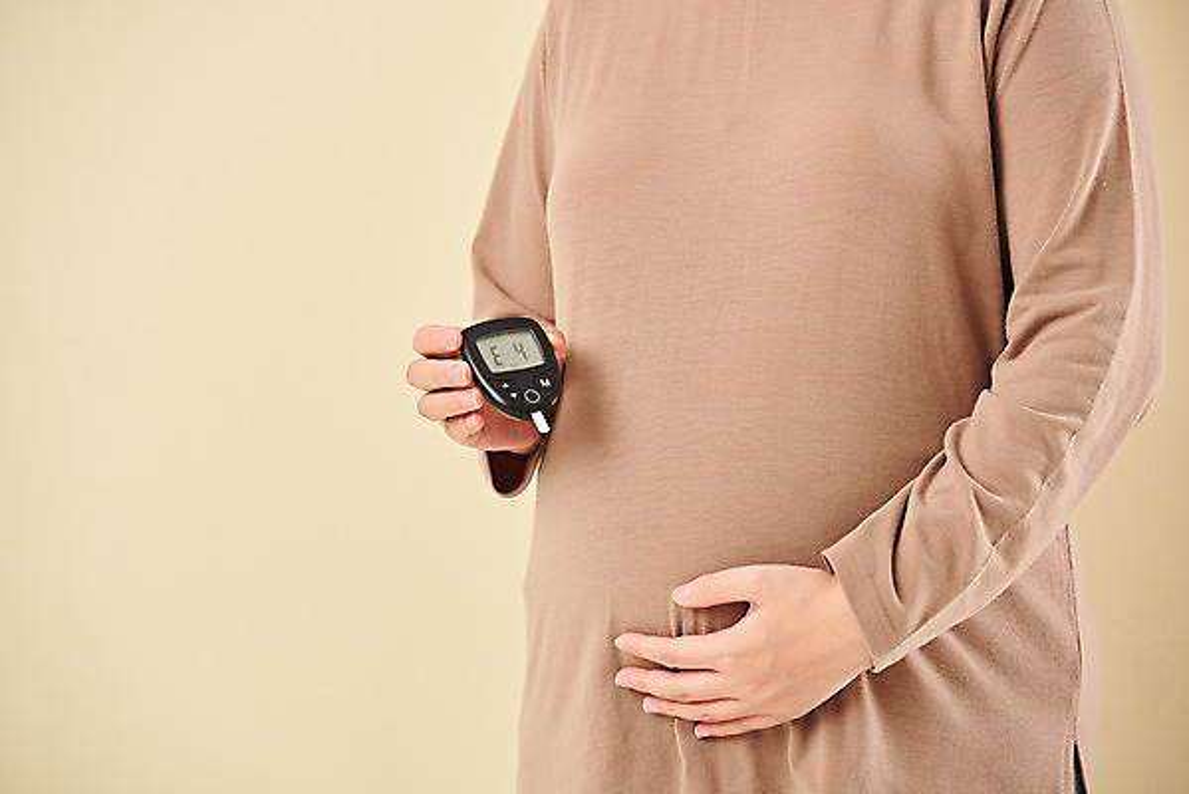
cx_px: 594
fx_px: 6608
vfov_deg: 6.9
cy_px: 397
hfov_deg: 10.3
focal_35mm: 200
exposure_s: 1/125
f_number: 6.3
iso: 100
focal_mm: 200
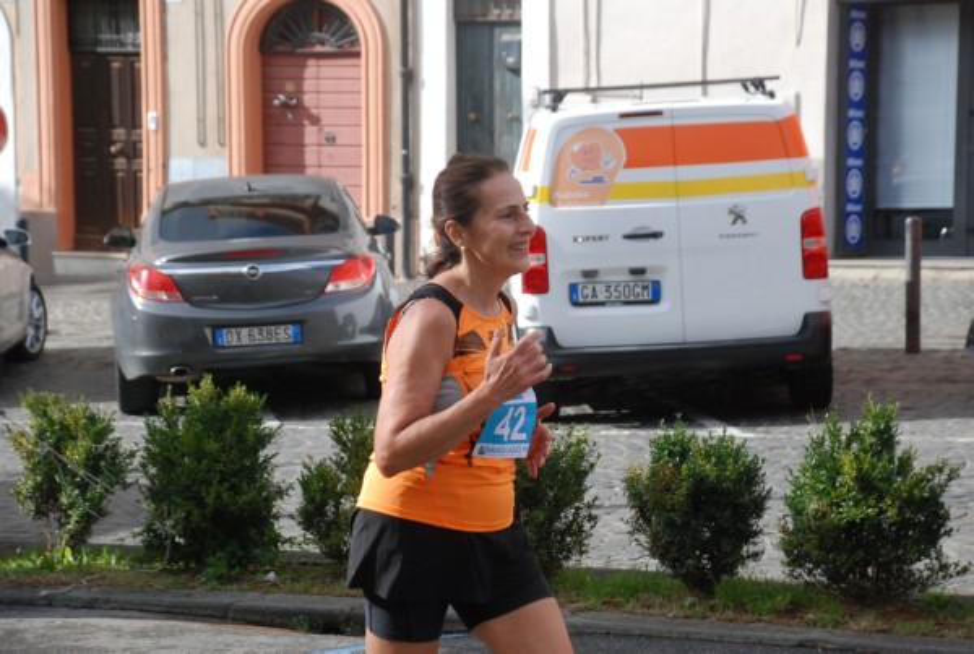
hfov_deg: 17.0
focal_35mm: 120
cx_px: 487
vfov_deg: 11.5
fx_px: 3254
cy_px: 327
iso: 1000
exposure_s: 1/1600
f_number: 6.3
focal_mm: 80
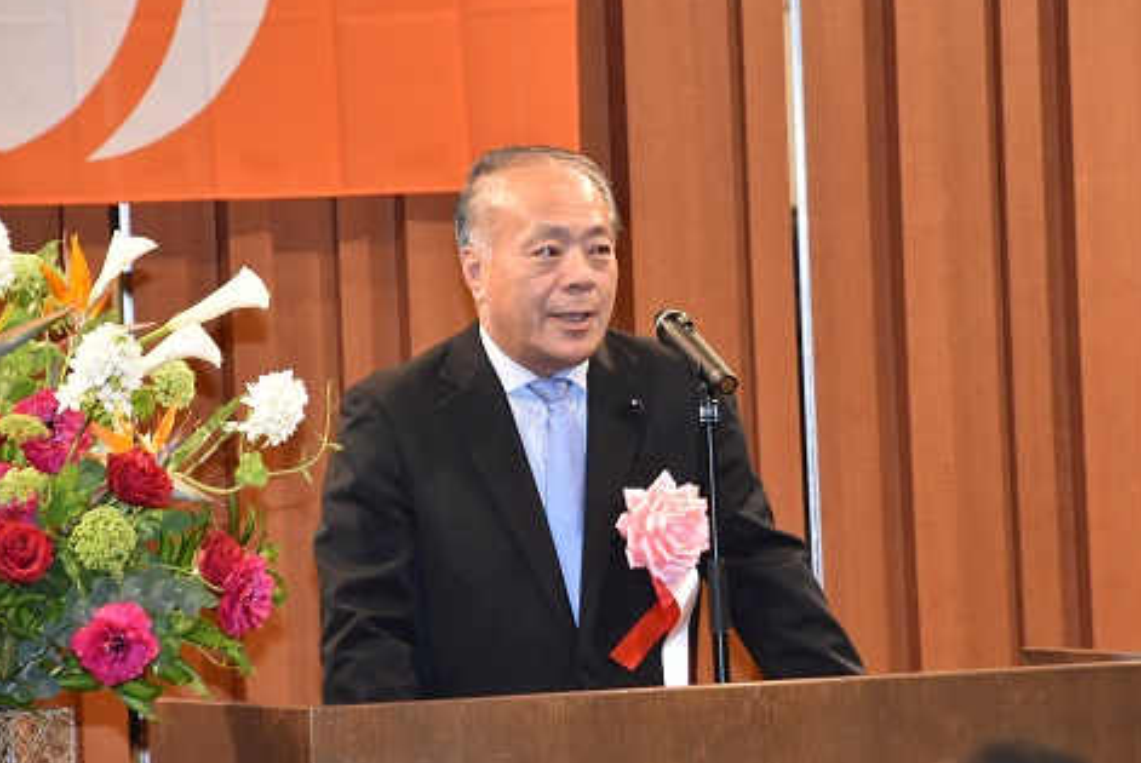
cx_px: 578
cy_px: 337
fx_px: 9676
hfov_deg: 6.7
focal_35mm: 305
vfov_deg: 4.5
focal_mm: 160
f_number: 8
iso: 1600
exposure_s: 1/60
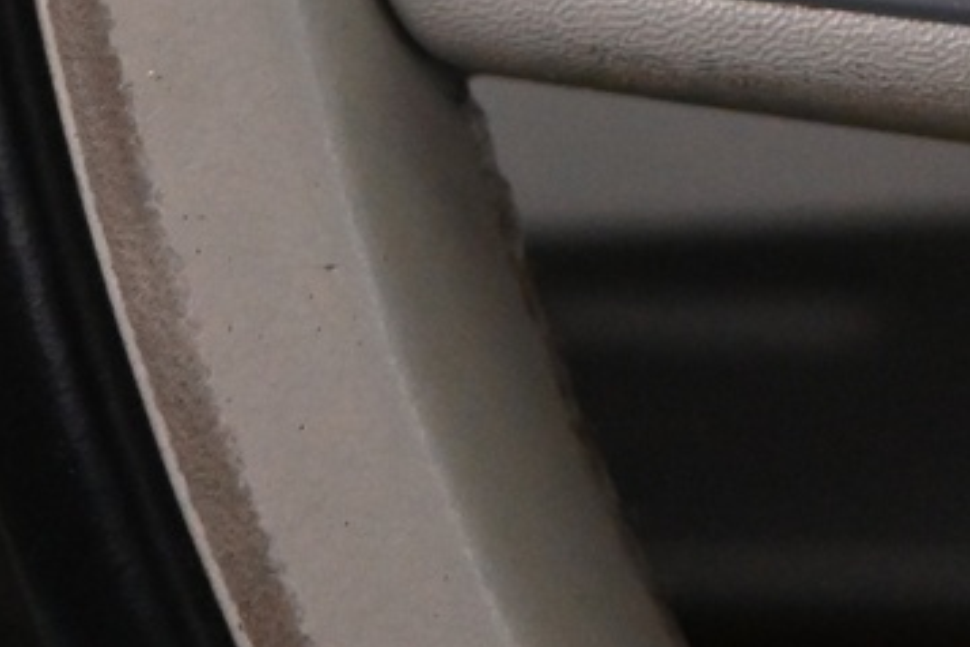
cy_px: -408
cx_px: 1024
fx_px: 2937
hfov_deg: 18.2
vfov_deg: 11.8
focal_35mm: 109
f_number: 3.5
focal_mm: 16
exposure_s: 1/50
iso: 3200
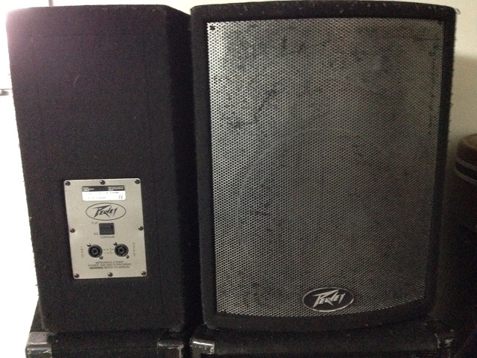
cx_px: 238
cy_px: 179
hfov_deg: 55.4
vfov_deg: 42.9
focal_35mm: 33
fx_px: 455
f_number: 2.4
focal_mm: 4.12
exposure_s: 1/15
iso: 800
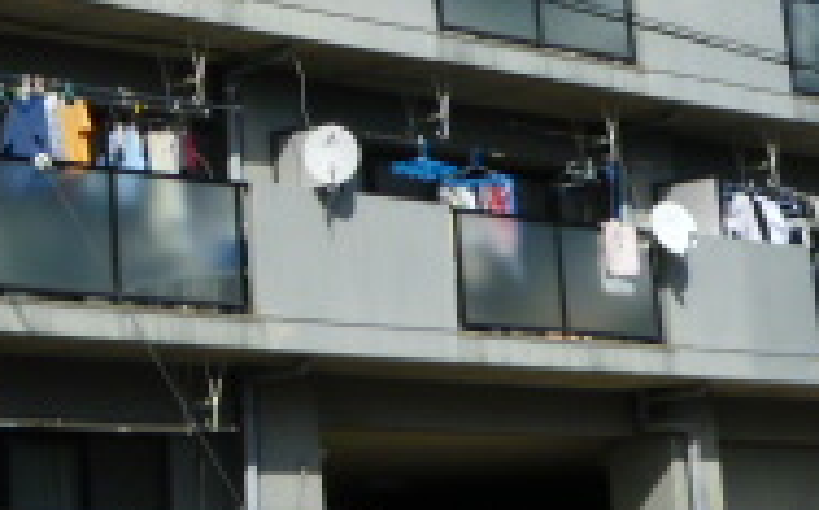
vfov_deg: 11.4
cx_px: -100
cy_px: -126
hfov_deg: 17.9
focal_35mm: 112
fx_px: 2497
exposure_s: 1/400
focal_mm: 5.5
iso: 80
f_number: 5
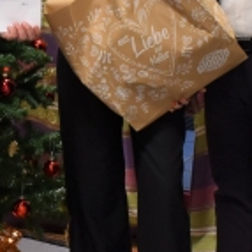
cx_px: -69
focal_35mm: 120
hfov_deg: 14.0
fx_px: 988
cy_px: 60
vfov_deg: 14.5
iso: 720
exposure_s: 1/60
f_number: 4
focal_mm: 18
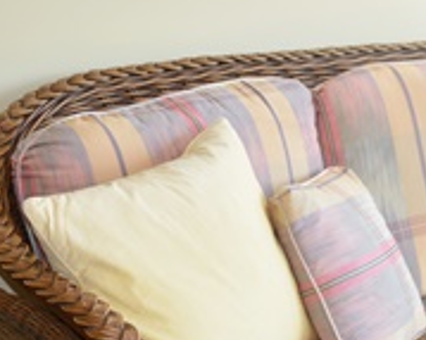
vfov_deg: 17.1
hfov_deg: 22.3
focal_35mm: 85
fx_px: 1071
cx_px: 312
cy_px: 421
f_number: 3.5
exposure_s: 1/125
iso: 360
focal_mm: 18
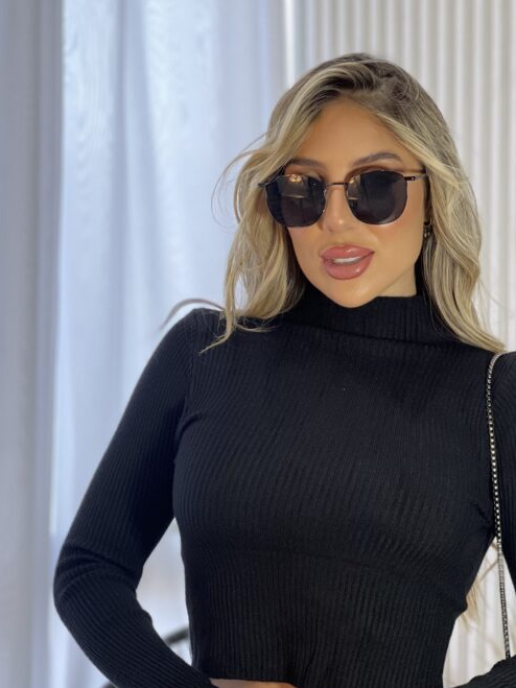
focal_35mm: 109
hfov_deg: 13.6
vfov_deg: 18.0
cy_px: 453
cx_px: 342
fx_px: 2167
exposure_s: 1/120
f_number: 2.8
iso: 200
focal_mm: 9
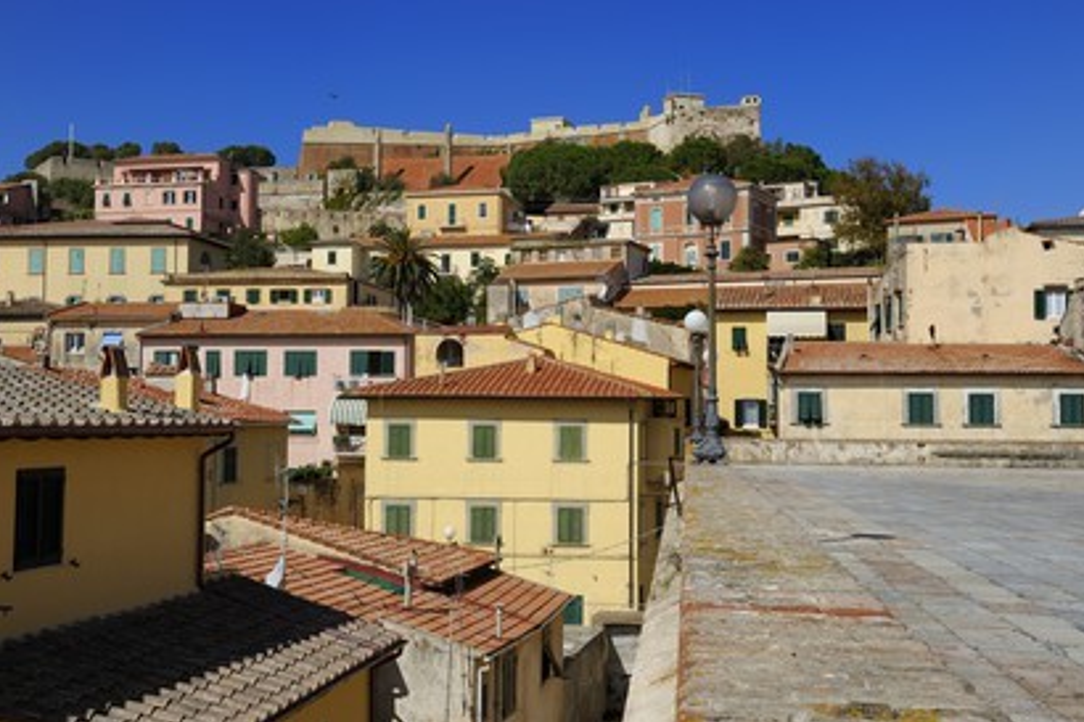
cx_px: 550
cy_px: 360
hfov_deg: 47.4
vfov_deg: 32.6
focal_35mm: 41
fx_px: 1234
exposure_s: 1/200
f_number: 16
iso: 200
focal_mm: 40
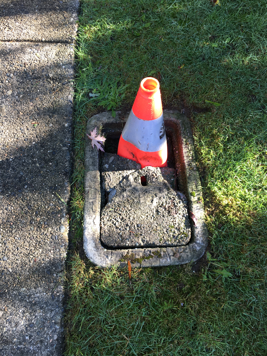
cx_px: 134
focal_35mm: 29
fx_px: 298
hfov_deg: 48.2
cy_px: 178
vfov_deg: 61.7
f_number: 2.2
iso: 25
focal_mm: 4.15
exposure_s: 1/60
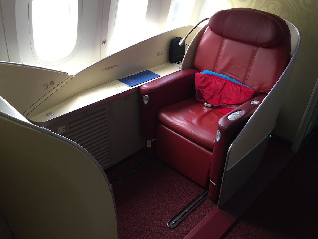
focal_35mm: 29
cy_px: 120
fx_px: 266
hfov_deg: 61.7
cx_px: 159
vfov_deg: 48.2
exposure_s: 1/33
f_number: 2.2
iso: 64
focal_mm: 4.15
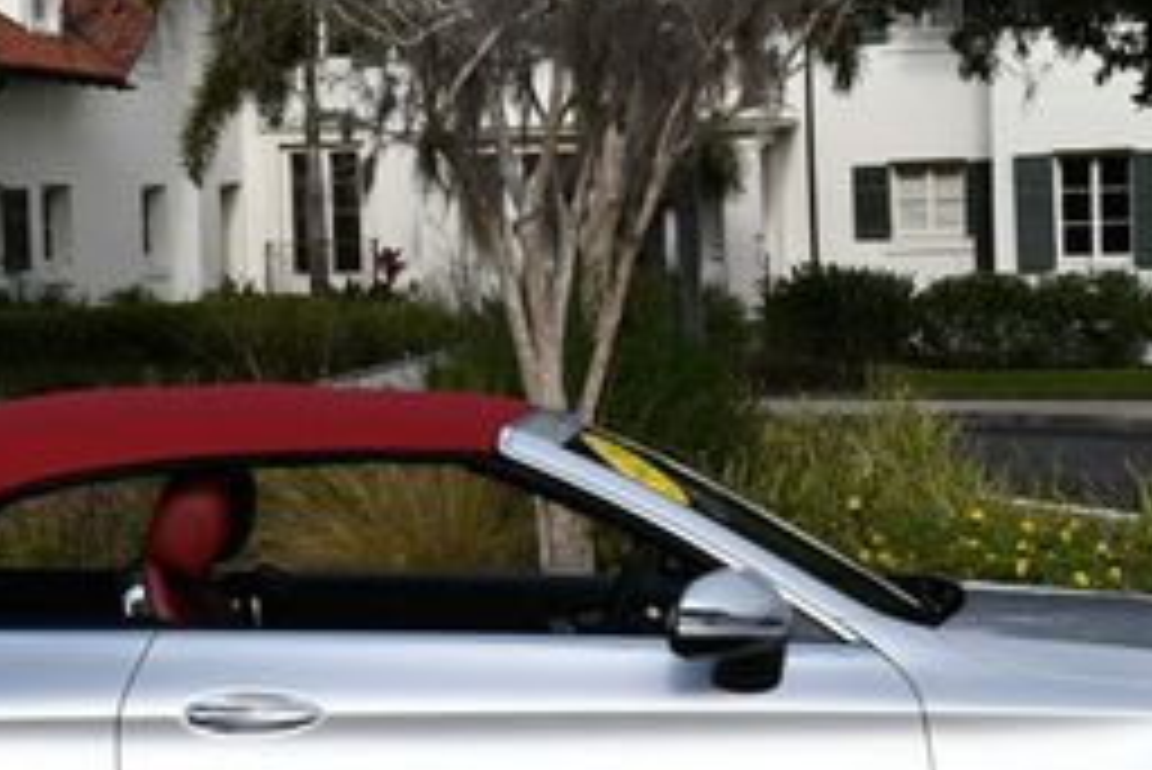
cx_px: 405
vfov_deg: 11.4
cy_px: 473
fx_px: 3842
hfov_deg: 17.0
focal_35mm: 120
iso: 100
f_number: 9
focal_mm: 24
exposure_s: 1/320
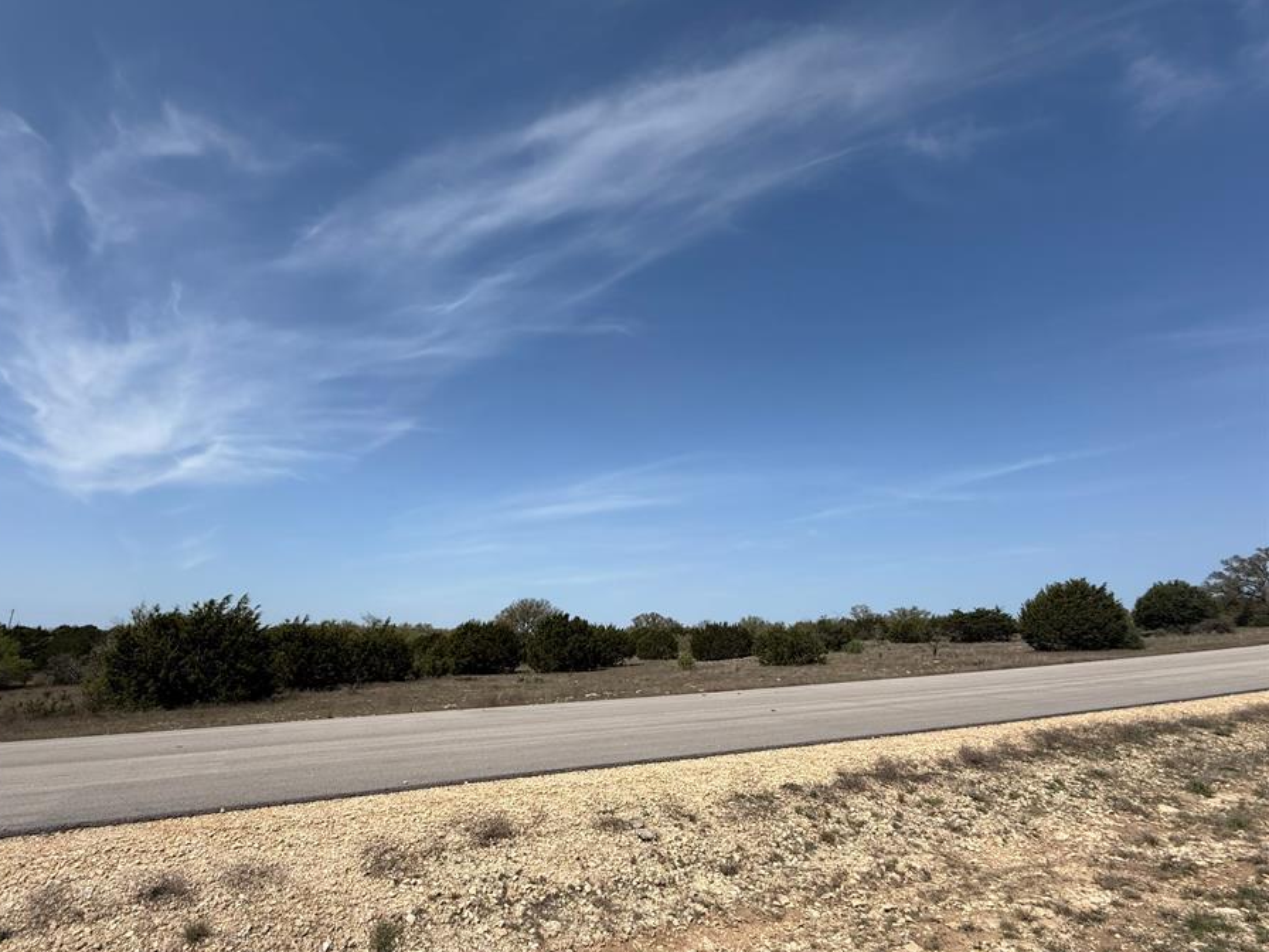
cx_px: 545
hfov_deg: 93.9
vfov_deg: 78.1
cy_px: 496
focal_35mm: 16
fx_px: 587
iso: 50
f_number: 2.2
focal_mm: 2.22
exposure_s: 1/2976
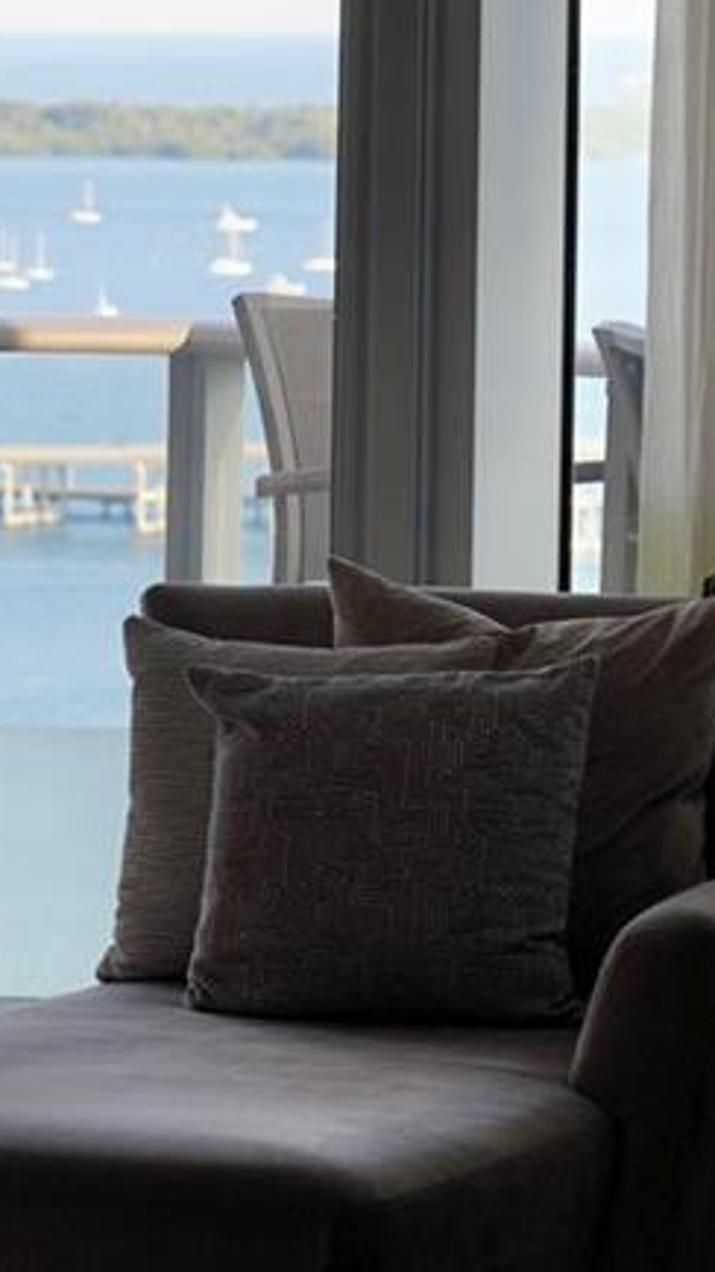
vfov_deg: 8.9
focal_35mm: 243
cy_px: 498
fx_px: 8193
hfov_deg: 4.9
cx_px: -744
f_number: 5
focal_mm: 63
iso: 125
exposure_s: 1/50
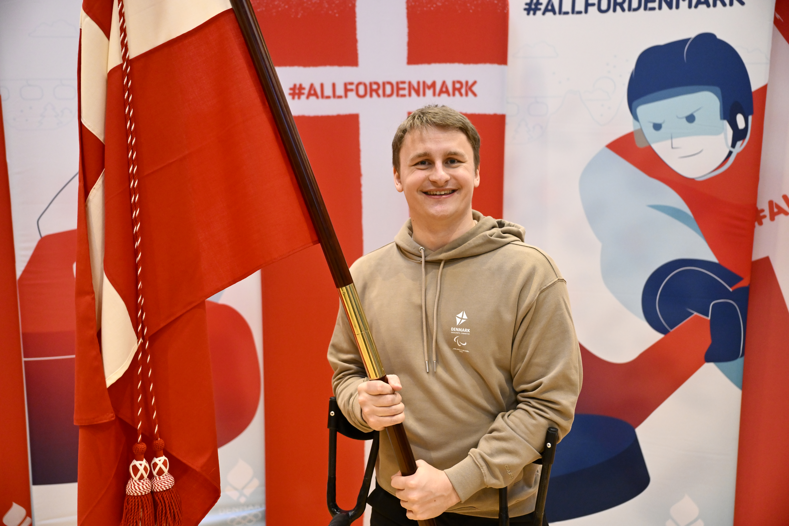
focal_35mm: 34
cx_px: 394
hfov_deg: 56.5
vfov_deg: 39.4
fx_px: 734
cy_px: 263
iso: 2500
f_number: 2.8
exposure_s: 1/200
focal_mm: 33.5
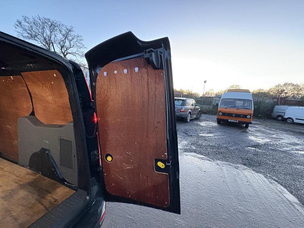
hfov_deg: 102.1
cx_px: 152
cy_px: 114
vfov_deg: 85.7
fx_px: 123
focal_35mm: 14
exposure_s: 1/48
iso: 1000
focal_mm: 2.22
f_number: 2.2
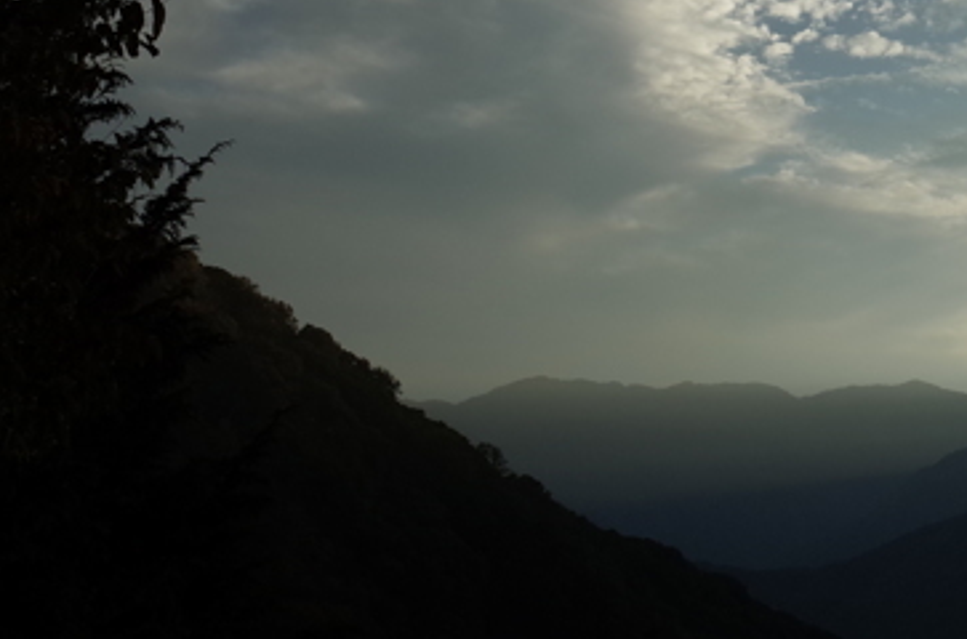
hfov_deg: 23.5
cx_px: 1167
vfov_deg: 16.9
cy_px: 32
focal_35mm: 79
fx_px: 2116
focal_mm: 18.3
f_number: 4
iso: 100
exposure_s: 1/2000
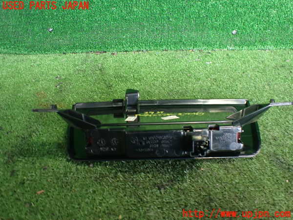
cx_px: 146
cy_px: 110
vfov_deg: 46.8
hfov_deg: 60.0
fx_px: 254
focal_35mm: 30
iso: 800
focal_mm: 5.4
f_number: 2.3
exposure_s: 1/80
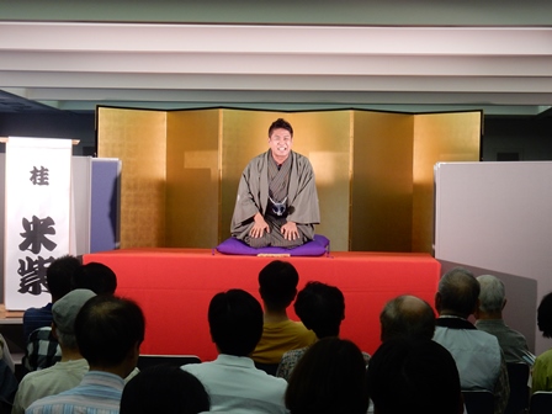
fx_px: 1339
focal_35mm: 84
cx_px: 276
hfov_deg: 23.3
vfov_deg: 17.6
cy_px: 207
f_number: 5
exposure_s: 1/30
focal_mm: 14.9
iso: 280
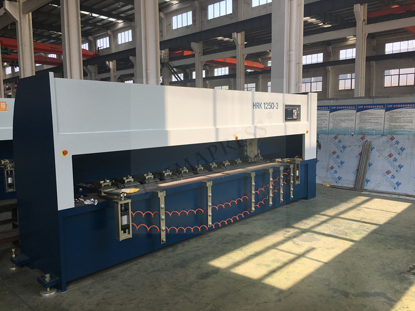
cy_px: 156
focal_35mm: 29
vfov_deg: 48.2
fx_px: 348
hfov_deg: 61.7
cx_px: 208
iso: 25
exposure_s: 1/437
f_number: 2.2
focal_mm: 4.15
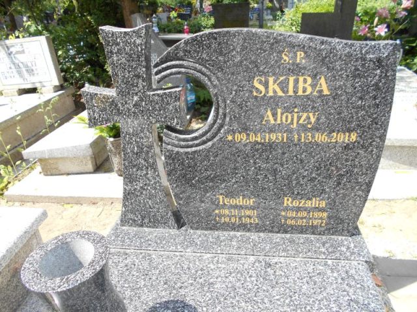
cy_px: 156
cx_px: 208
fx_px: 313
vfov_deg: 53.1
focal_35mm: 26
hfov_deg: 67.3
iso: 80
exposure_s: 1/200
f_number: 3.2
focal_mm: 4.6
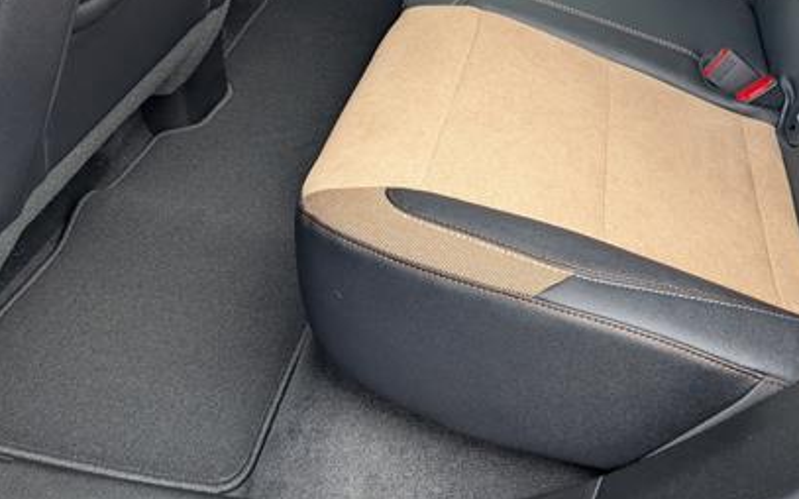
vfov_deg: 30.5
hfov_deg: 48.8
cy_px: 49
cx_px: 501
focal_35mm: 40
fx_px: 871
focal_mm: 6.9
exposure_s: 1/161
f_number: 1.68
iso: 143
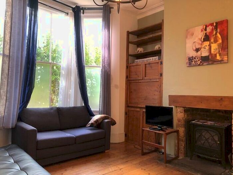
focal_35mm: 28
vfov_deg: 49.7
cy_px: 88
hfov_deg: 63.4
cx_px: 116
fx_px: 188
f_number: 1.8
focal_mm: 3.99
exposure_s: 1/33
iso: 32
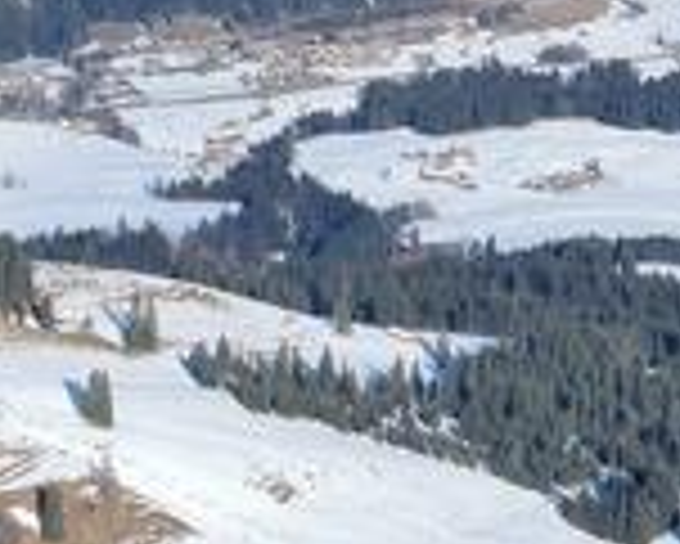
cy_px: -303
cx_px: 149
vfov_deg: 8.4
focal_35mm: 180
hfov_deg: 10.7
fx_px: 3625
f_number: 2
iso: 25
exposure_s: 1/856
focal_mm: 5.9
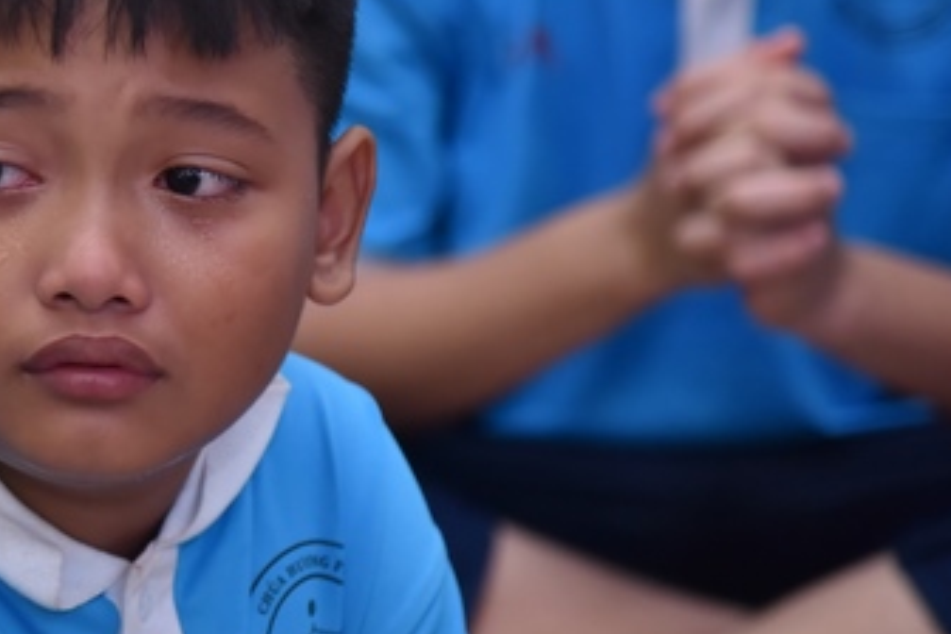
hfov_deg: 8.8
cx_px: 68
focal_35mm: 232
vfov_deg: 5.9
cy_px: 351
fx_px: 6128
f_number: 4
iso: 1600
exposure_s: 1/125
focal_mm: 120
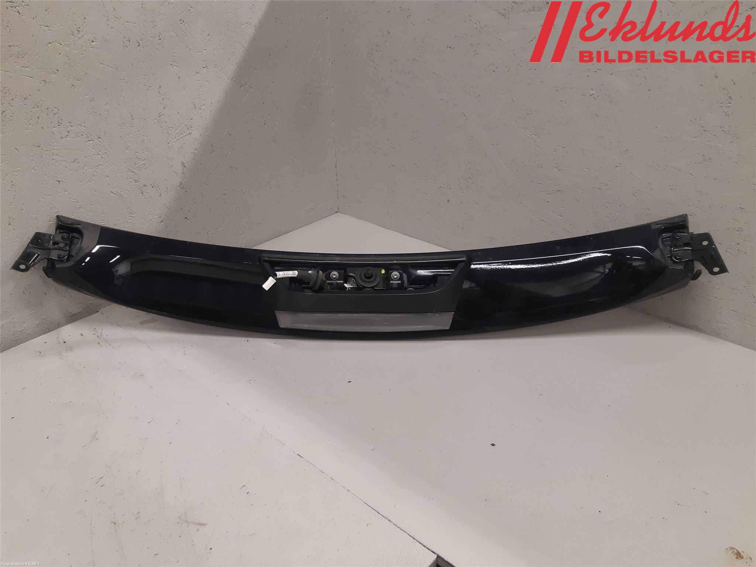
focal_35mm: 26
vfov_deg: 53.1
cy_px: 284
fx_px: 568
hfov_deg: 67.3
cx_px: 378
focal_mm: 3.93
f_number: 1.7
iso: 125
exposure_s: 1/50
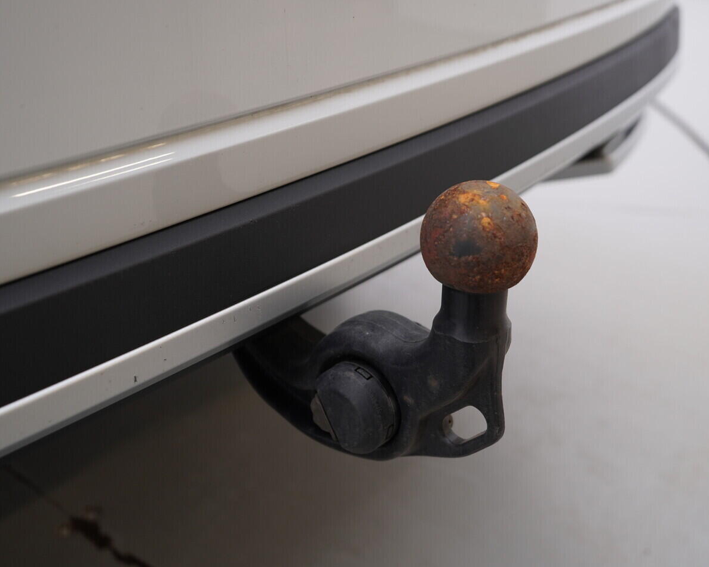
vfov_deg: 36.5
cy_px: 281
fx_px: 860
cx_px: 420
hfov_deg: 44.6
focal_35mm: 41
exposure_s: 1/50
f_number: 3.2
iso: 125
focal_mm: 24
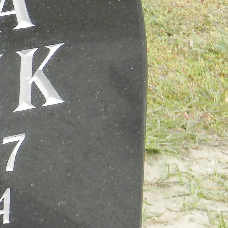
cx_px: -163
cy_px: 236
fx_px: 2705
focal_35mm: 363
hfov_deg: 4.8
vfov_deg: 4.8
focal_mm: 14.6
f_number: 4.2
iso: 80
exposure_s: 1/80
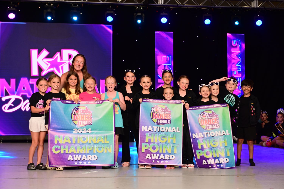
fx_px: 552
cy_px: 94
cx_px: 142
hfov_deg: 28.8
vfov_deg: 19.5
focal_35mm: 70
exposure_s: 1/250
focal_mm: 70
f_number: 3.5
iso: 1000
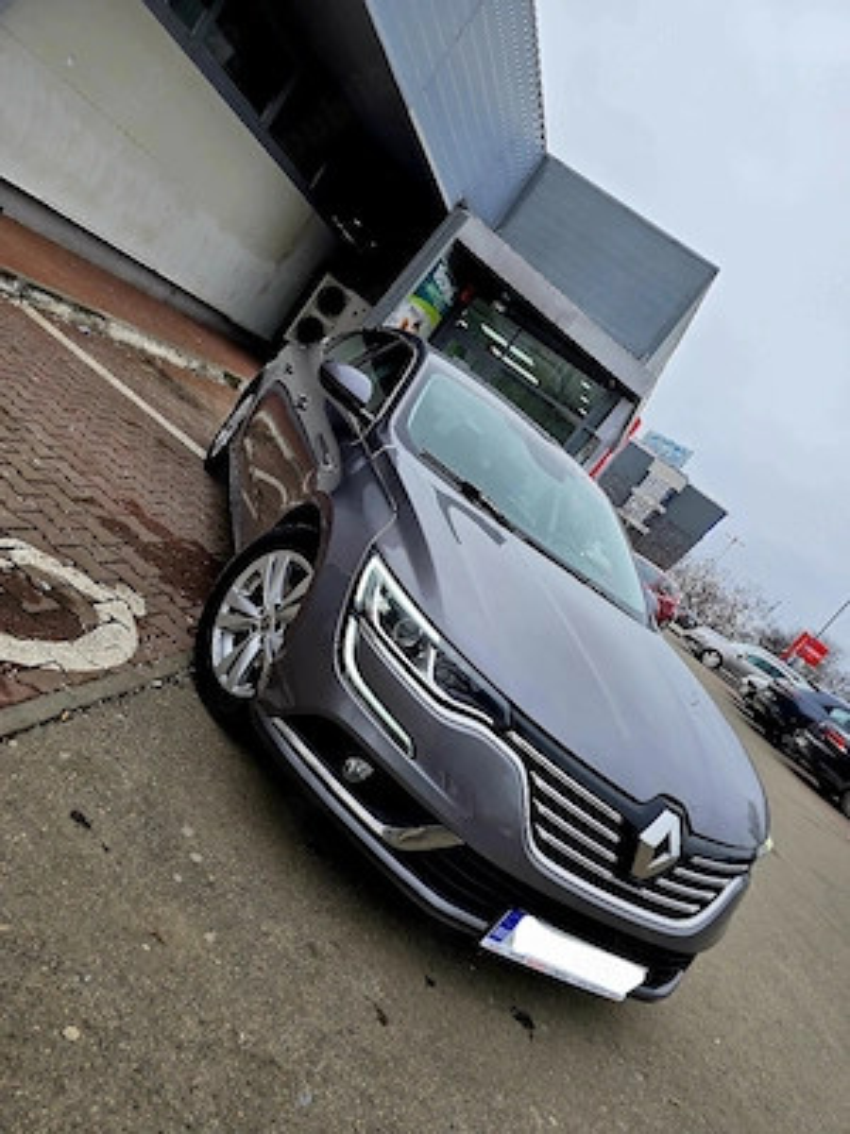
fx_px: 753
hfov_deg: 58.9
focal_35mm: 23
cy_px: 567
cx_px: 425
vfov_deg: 73.9
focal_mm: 6.3
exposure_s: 1/385
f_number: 1.7
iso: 12
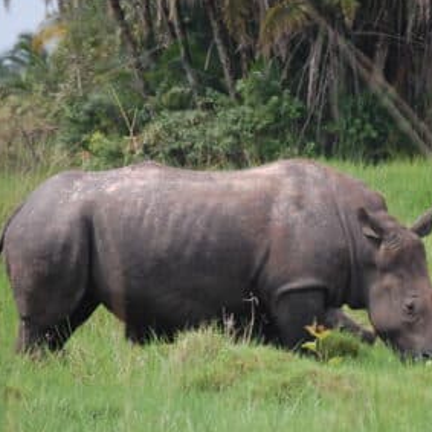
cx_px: 285
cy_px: 227
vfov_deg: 3.5
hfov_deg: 3.5
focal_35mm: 502
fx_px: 7087
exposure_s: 1/1000
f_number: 5.6
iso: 400
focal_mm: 185
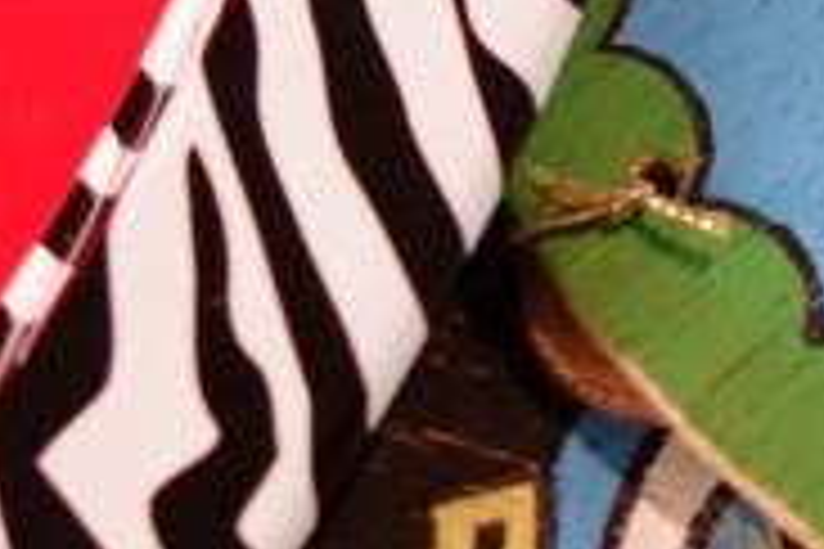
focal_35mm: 176
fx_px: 4028
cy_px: -562
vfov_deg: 7.5
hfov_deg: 11.5
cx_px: 860
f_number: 1.8
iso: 500
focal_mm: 10.4
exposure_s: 1/30
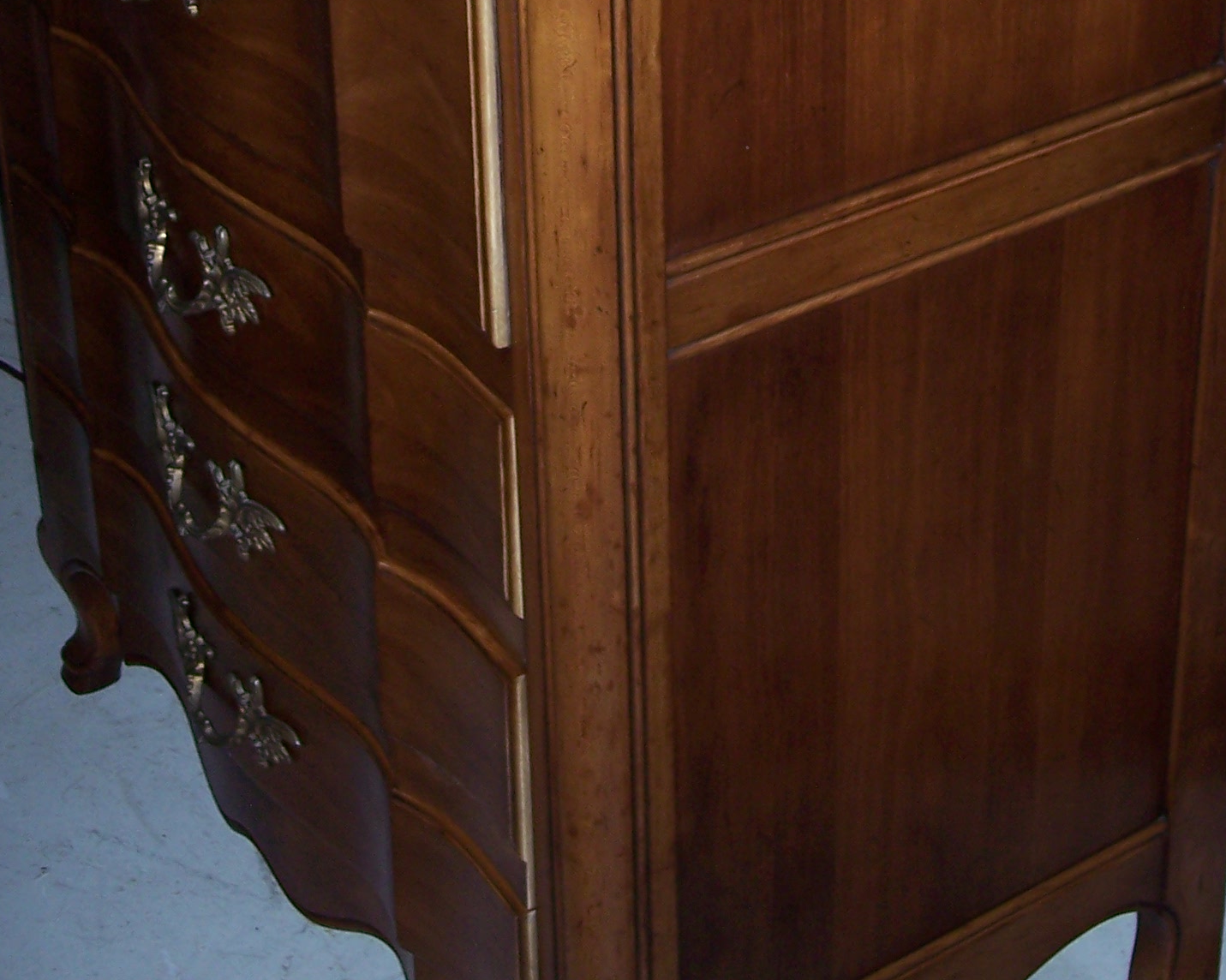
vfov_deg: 19.4
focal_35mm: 76
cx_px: 760
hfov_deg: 25.0
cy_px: -85
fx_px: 2757
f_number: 2.8
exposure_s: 1/60
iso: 100
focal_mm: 8
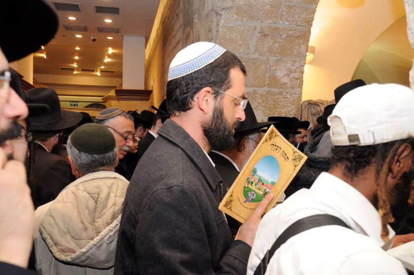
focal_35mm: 38
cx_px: 207
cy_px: 138
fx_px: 431
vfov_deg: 35.4
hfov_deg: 51.3
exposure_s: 1/60
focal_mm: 25
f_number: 5.6
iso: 500
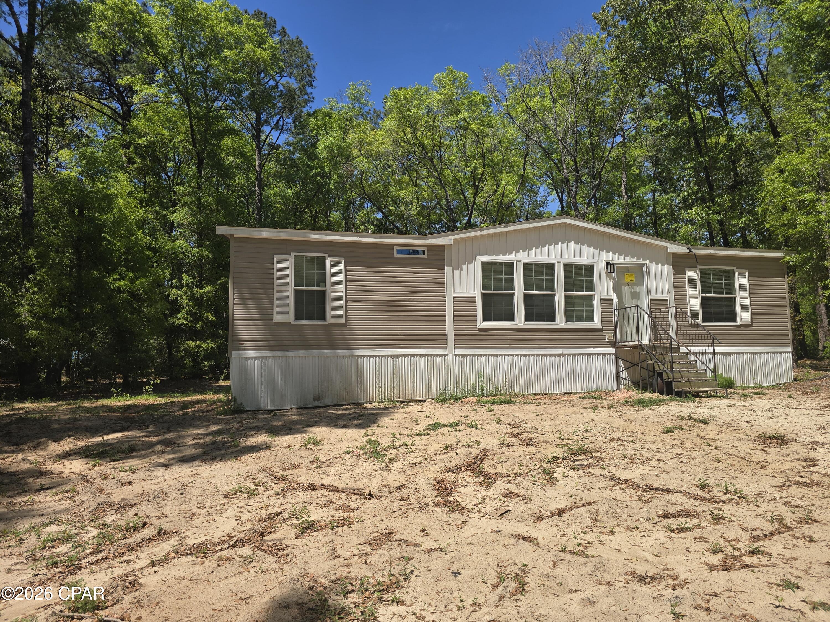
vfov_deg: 58.9
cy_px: 311
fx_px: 551
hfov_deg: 73.9
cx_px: 415
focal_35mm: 23
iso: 12
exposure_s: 1/859
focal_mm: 6.3
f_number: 1.7
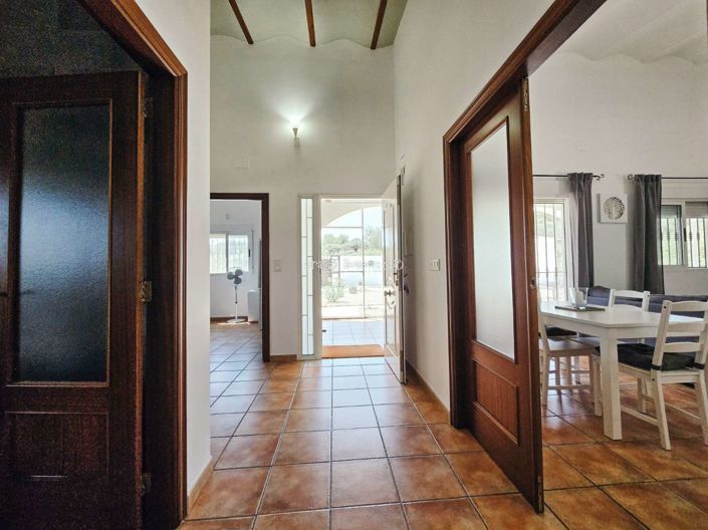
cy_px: 265
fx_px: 266
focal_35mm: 13
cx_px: 354
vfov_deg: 89.9
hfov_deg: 106.2
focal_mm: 2.2
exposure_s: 1/359
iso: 160
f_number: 2.2
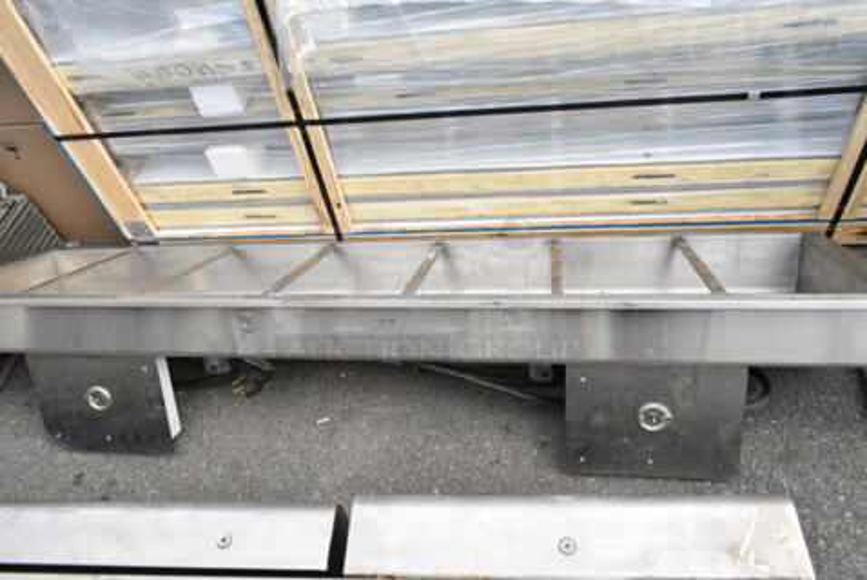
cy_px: 290
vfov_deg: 48.1
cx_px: 434
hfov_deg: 67.3
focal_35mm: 27
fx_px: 651
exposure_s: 1/640
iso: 6400
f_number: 13
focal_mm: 18
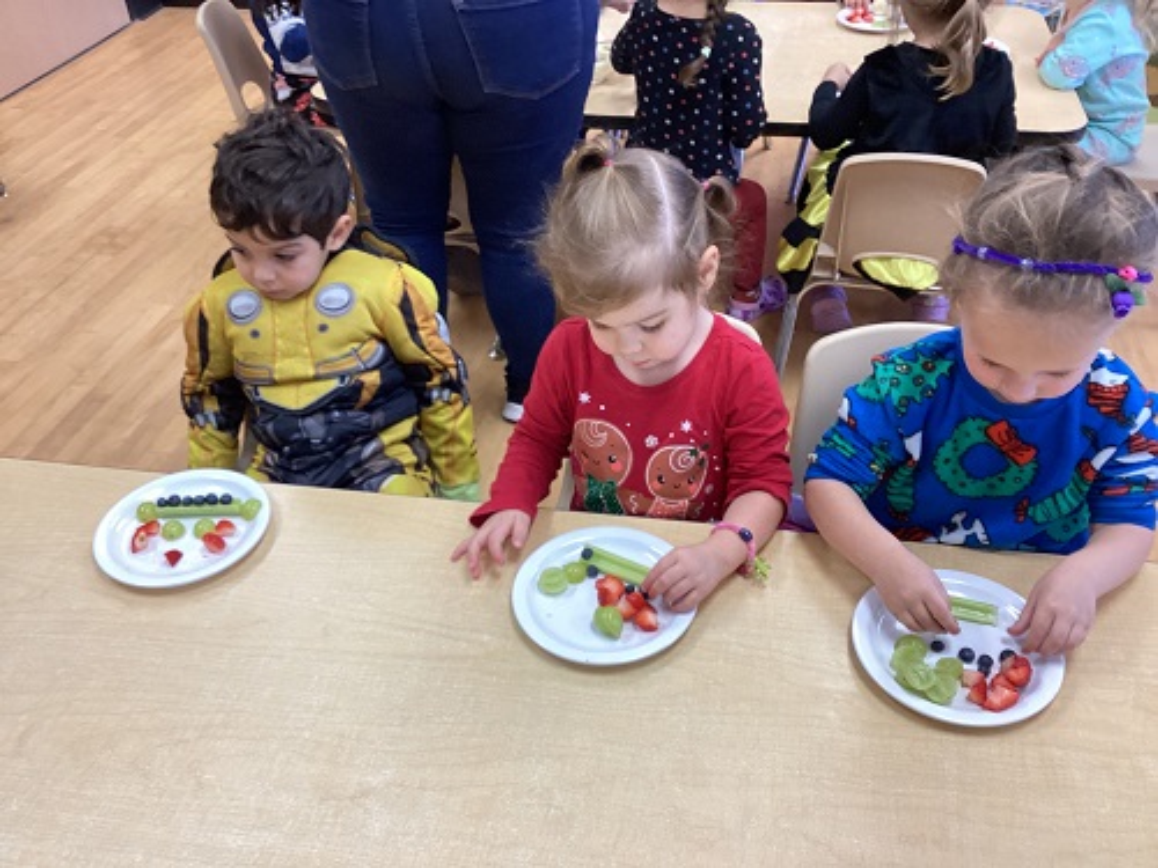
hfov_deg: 58.4
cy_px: 434
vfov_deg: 45.4
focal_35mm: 31
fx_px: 1037
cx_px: 579
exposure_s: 1/50
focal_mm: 3.3
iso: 125
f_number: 2.4
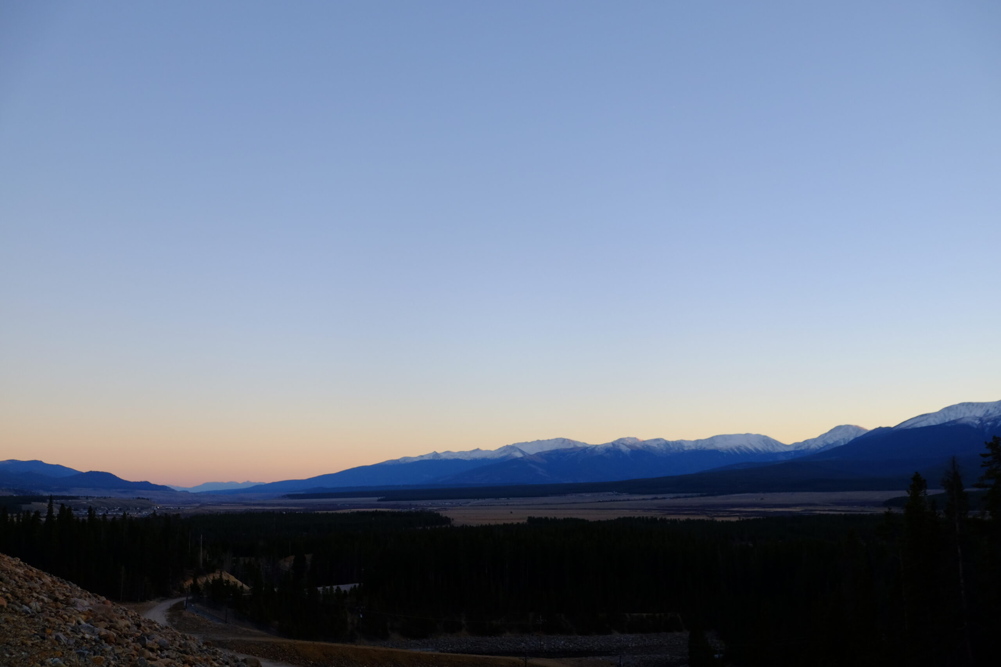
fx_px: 1001
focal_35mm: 36
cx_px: 500
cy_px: 334
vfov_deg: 36.9
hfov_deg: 53.1
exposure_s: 1/350
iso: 400
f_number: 3.2
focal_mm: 24.3
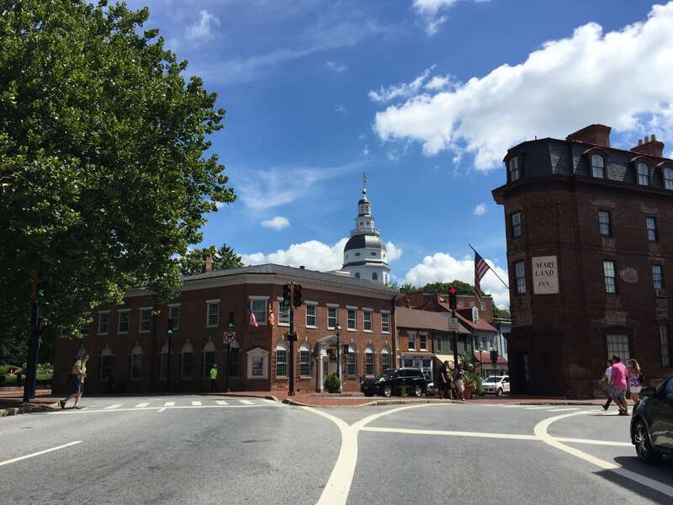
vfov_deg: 48.2
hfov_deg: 61.7
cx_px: 336
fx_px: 564
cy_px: 252
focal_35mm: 29
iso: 32
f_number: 2.2
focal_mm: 4.15
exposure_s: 1/3049
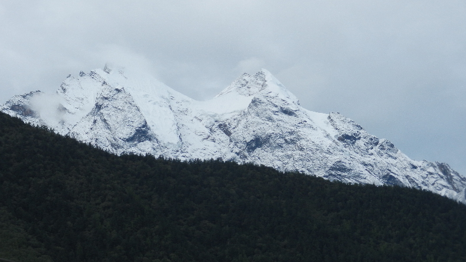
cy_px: 130
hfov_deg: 18.5
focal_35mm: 116
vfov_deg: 10.5
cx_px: 233
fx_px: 1434
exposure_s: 1/400
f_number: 5
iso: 160
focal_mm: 19.1
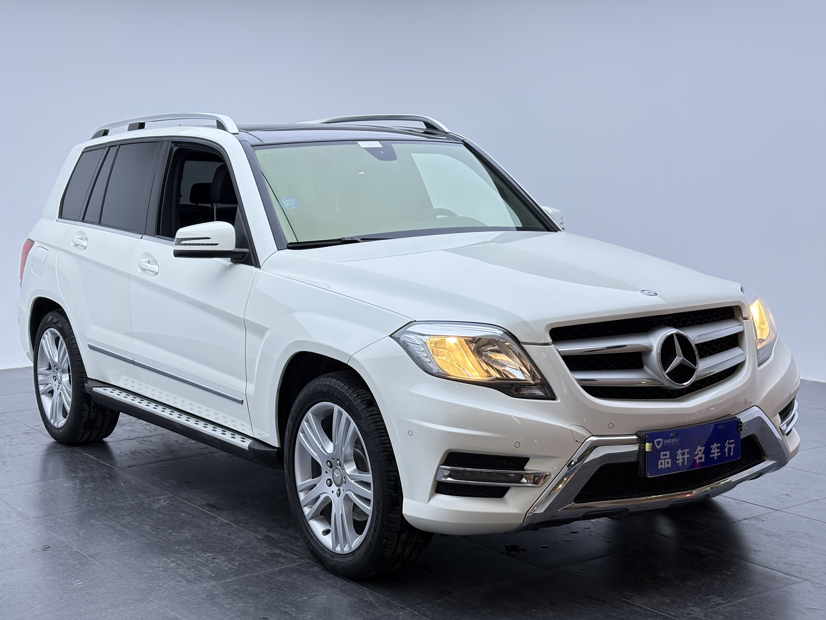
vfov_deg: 28.0
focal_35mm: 52
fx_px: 1241
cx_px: 413
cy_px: 310
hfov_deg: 36.8
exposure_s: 1/154
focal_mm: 5.96
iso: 64
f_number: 1.6
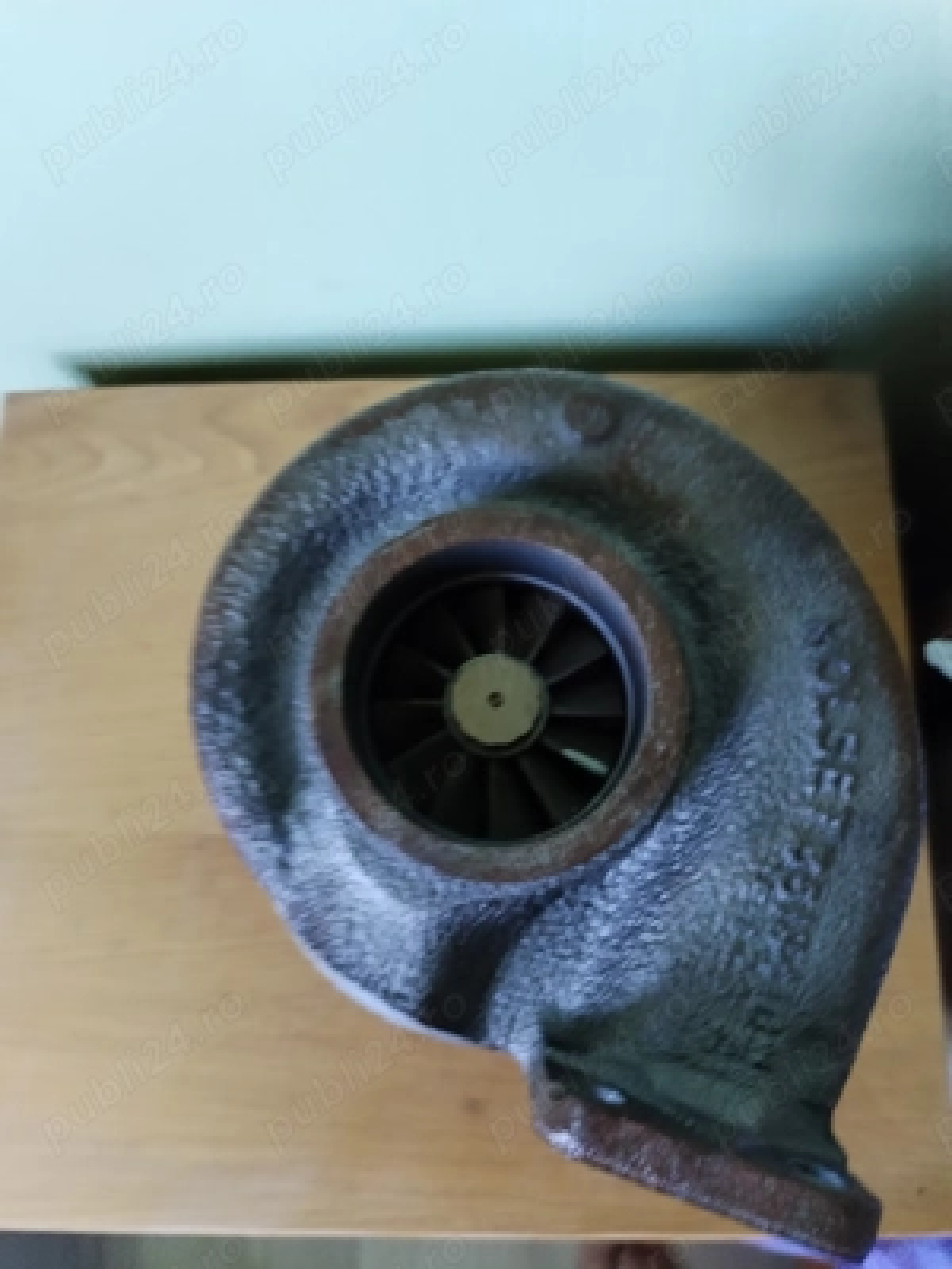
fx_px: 1063
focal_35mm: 29
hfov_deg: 48.2
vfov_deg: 61.7
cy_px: 634
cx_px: 476
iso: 654
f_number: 1.8
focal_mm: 4.75
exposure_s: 1/33.3
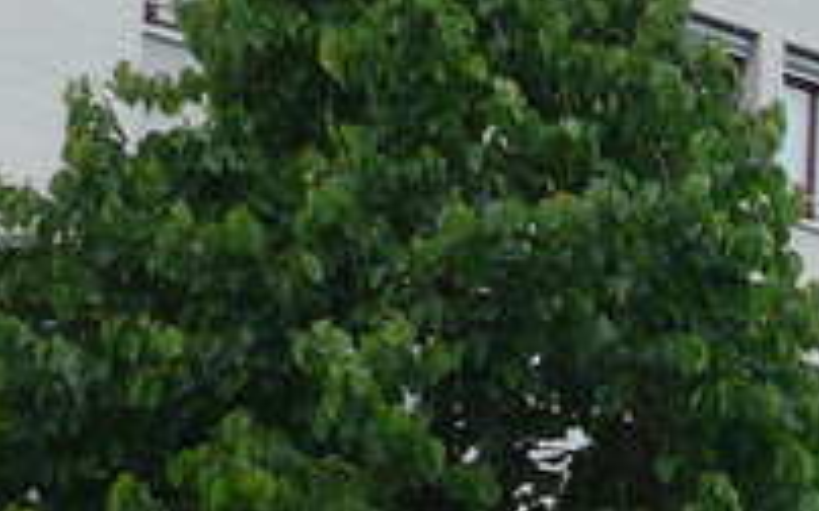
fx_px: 4082
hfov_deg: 11.0
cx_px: 1253
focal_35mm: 183
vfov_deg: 7.0
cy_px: 912
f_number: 2.8
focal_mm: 6
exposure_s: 1/500
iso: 80
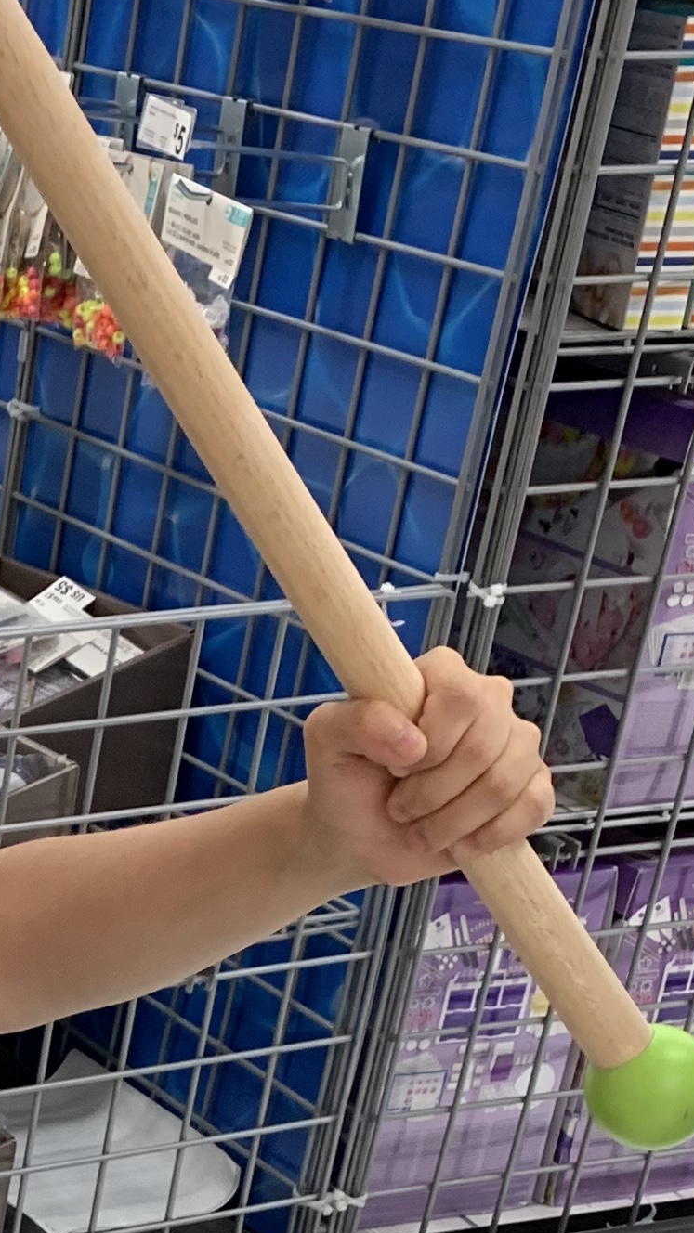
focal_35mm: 86
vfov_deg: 23.2
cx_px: -668
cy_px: 1371
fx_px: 2813
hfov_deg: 12.5
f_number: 1.8
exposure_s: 1/120
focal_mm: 4.25
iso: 100
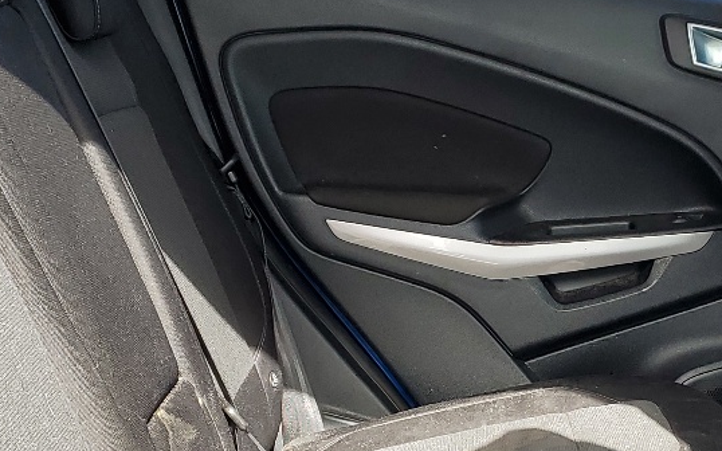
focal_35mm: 82
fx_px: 1613
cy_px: 323
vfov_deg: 15.9
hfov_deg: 25.0
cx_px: 530
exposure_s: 1/385
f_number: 1.5
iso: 50
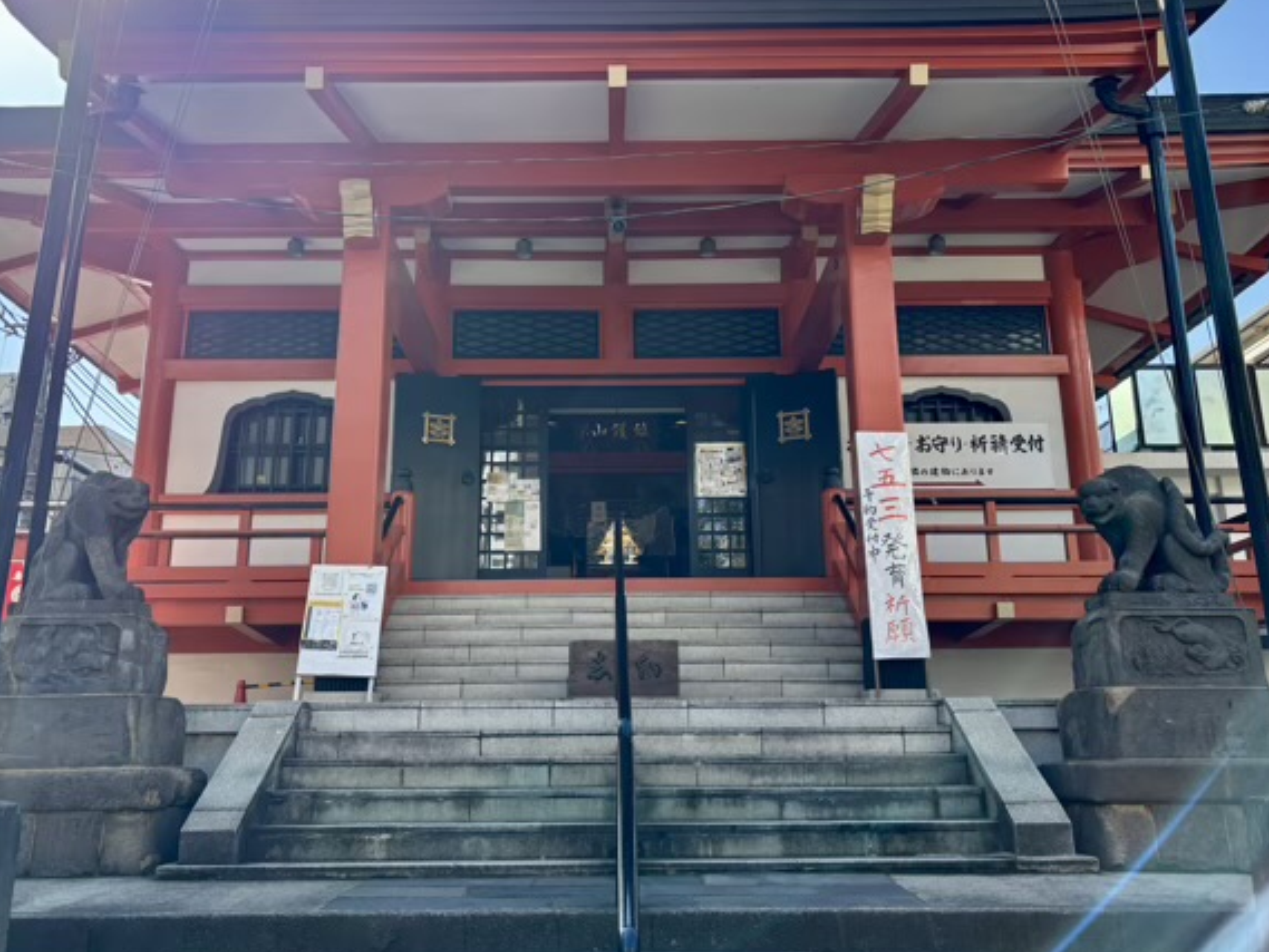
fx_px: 1173
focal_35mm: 32
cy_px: 427
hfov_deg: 56.8
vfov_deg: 44.1
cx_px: 600
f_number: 1.6
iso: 50
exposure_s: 1/726
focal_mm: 5.96
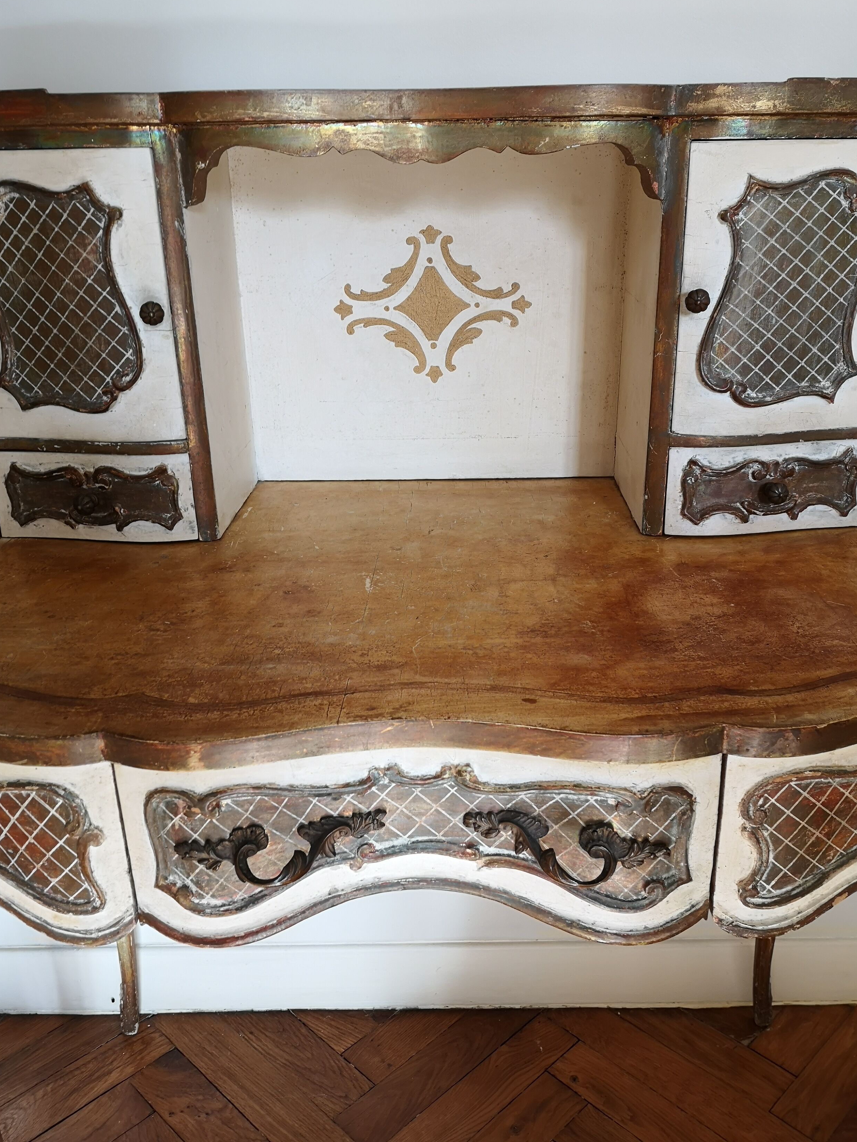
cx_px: 456
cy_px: 580
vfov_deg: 60.0
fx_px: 990
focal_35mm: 30
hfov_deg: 46.8
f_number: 1.8
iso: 100
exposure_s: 1/50
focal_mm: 3.95
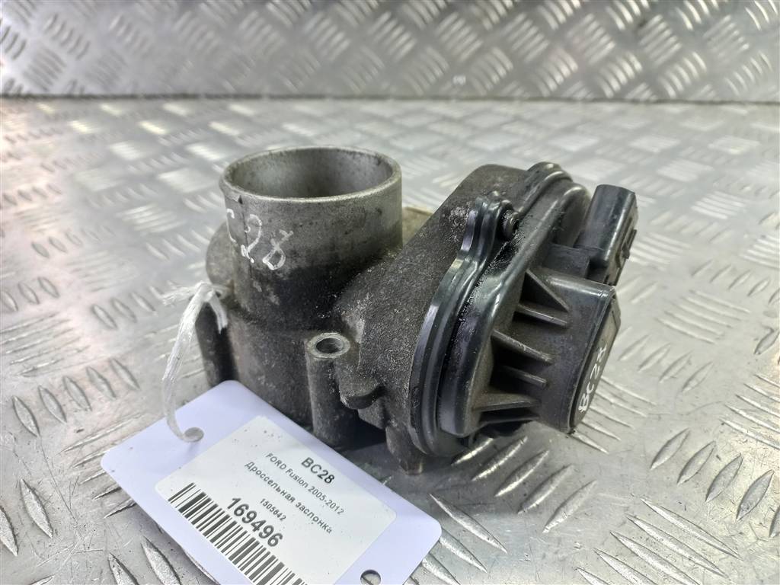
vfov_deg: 54.9
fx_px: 563
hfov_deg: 69.4
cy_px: 292
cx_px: 390
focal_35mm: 25
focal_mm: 4.6
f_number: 1.8
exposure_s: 1/50
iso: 125
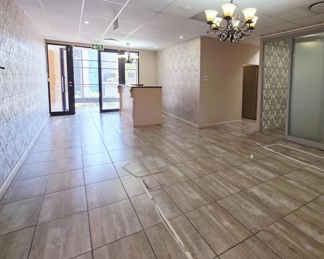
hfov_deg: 77.7
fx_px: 192
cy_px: 99
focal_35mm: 20
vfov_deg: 67.1
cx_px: 217
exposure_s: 1/100
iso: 160
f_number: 1.9
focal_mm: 2.2
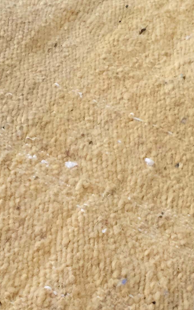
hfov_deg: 14.3
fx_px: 761
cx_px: 3
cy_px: 200
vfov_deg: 23.0
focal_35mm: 90
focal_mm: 4.15
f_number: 2.2
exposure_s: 1/33
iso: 160
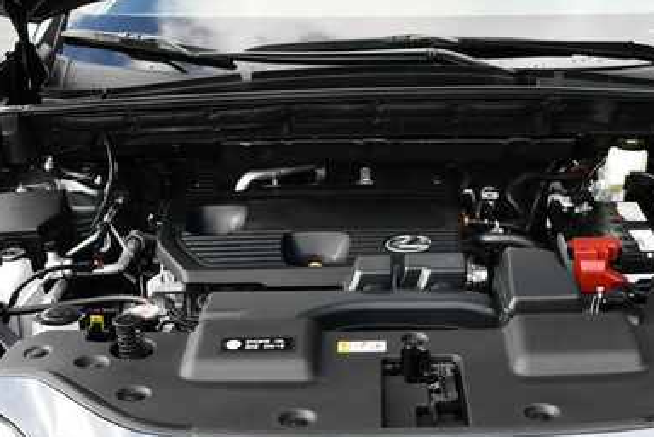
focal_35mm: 60
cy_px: 332
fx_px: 1091
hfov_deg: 33.1
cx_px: 431
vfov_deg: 22.5
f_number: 5.6
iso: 400
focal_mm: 18
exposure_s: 1/250
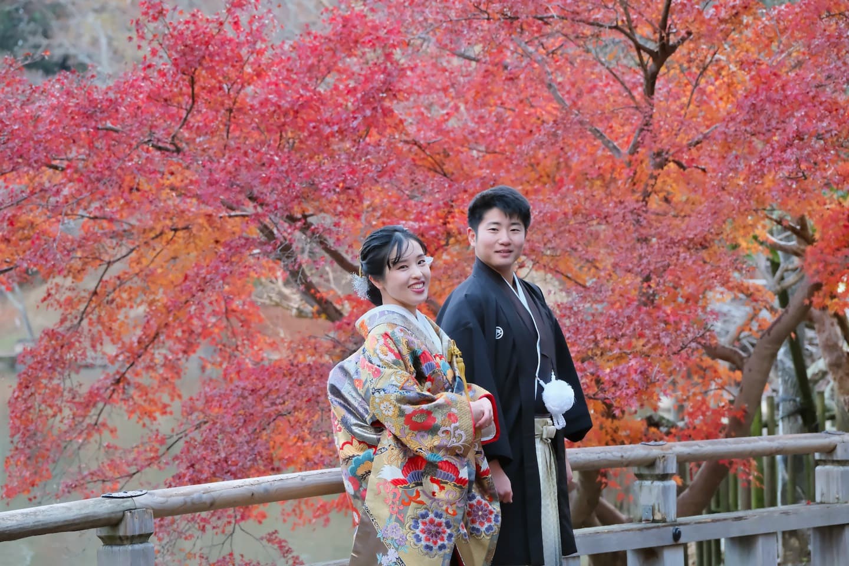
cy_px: 283
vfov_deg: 11.2
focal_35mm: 122
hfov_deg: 16.8
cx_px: 424
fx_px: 2877
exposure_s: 1/160
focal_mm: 81.3
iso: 3200
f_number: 5.6
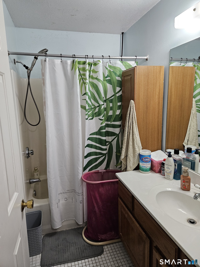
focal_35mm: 23
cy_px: 134
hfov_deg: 58.9
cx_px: 100
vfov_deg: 73.9
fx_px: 177
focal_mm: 5.4
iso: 400
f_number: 1.8
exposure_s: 1/120
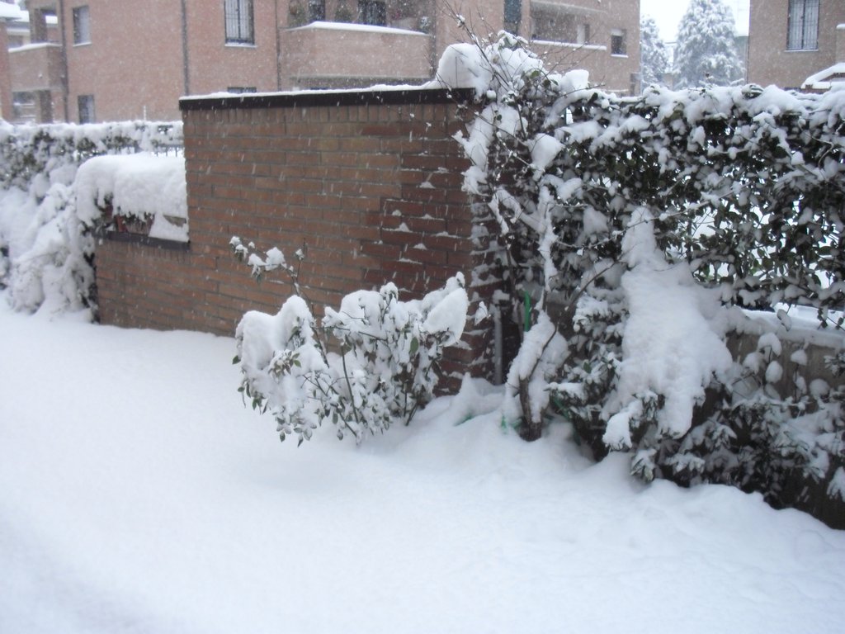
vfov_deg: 37.7
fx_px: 928
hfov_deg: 49.0
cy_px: 317
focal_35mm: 38
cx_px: 422
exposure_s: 1/80
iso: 200
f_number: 2.8
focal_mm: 6.2
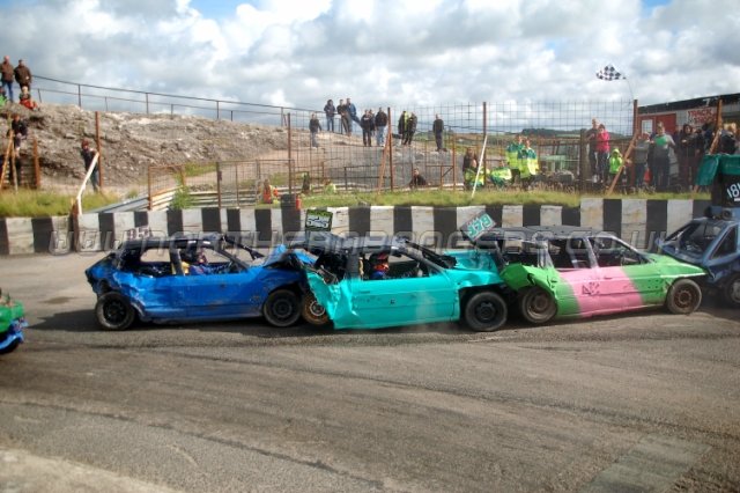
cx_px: 370
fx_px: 678
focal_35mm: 33
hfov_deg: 57.2
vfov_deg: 39.9
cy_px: 246
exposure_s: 1/1000
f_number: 4
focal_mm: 22
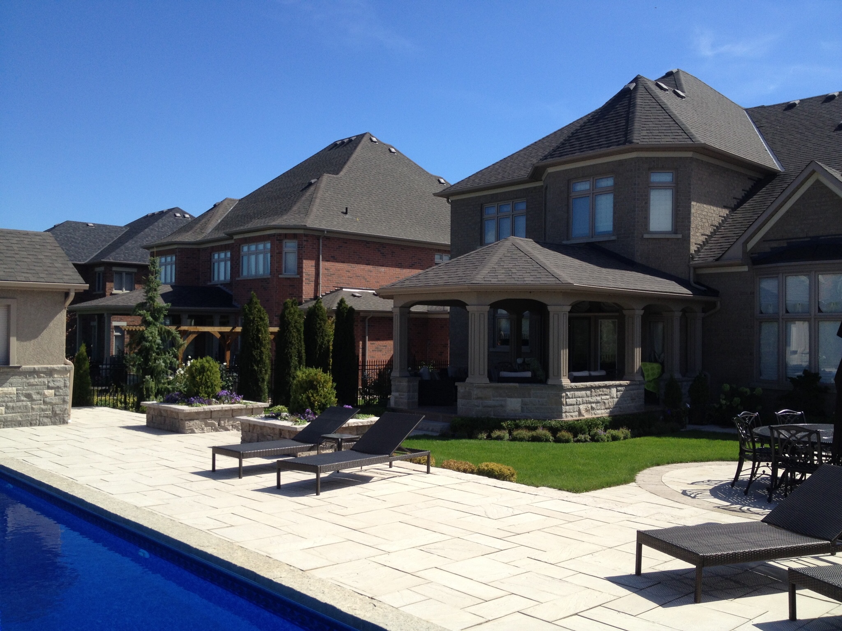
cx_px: 421
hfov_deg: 52.6
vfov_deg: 40.7
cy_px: 316
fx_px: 851
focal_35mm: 35
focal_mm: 4.28
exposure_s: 1/1416
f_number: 2.4
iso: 50
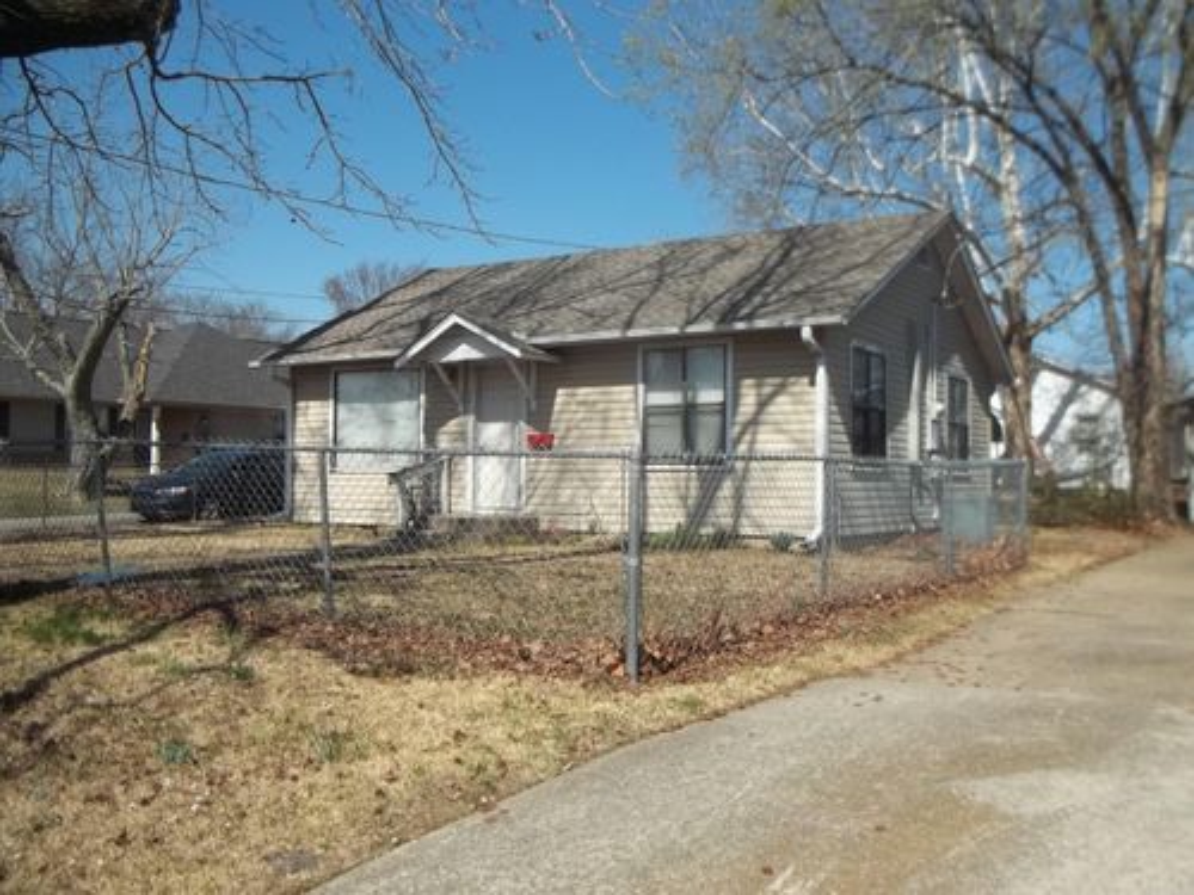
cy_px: 448
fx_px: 1138
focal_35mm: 33
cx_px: 597
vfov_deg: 42.9
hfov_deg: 55.4
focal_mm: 5.9
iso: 64
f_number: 8
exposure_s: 1/200
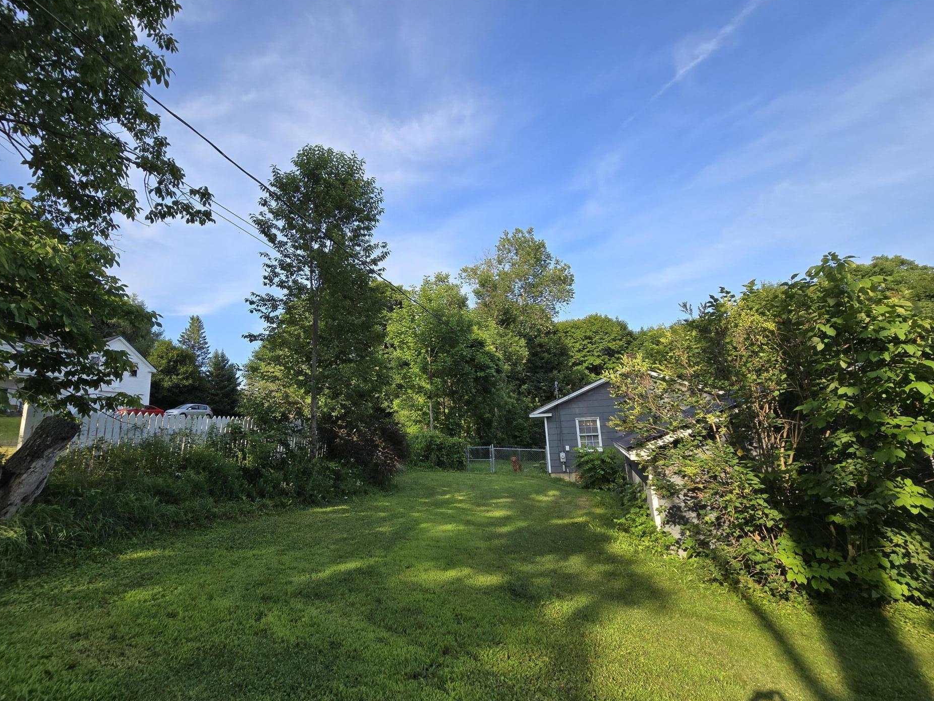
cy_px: 354
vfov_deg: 85.7
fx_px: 378
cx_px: 439
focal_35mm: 14
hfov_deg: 101.9
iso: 50
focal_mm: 2.2
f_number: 2.2
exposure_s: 1/917
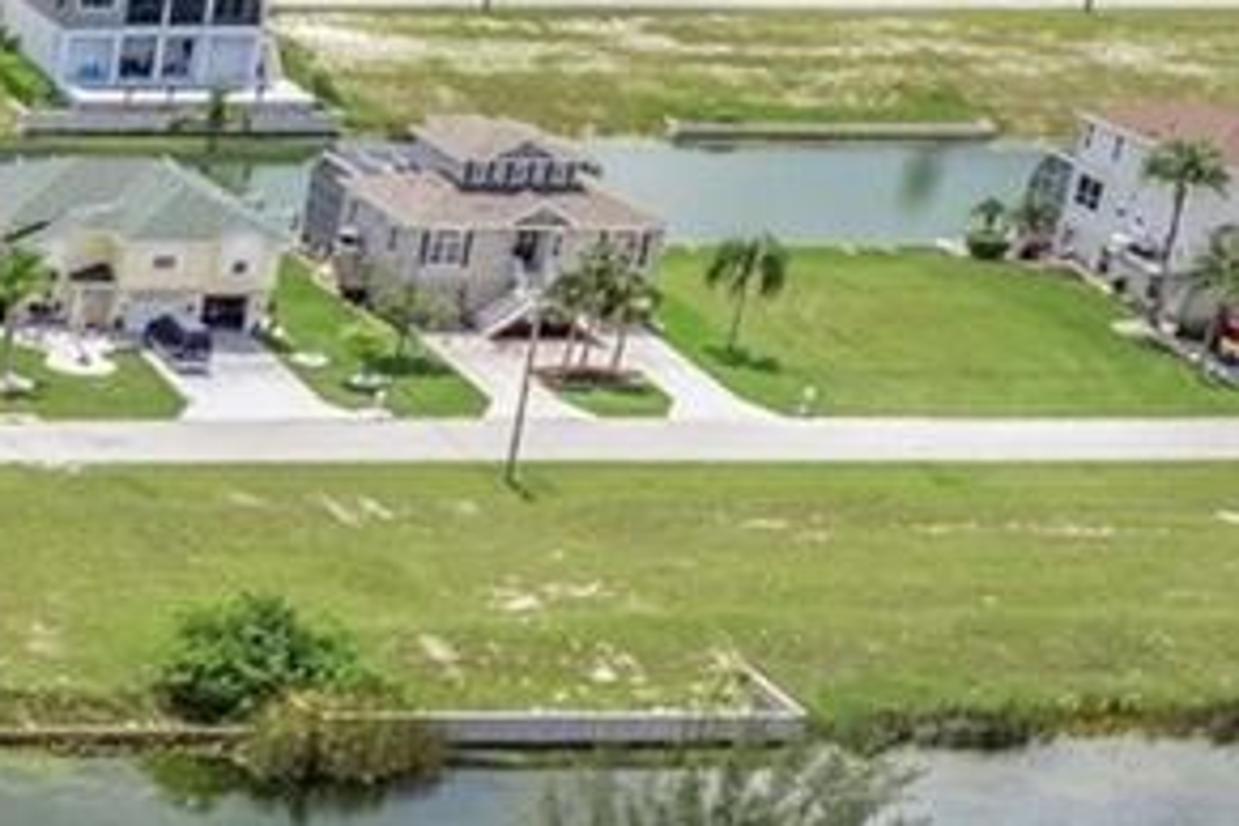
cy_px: 1228
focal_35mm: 121
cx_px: -1345
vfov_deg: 10.9
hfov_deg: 13.9
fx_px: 4164
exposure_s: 1/2000
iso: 140
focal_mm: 8.38
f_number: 2.8
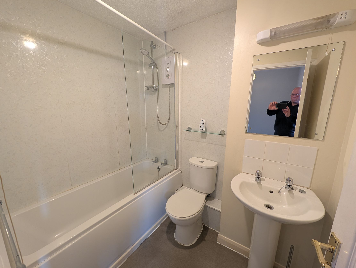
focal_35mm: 13
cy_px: 136
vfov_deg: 90.1
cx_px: 174
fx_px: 134
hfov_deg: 106.1
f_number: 1.95
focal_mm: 2.23
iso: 126
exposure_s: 1/23.8
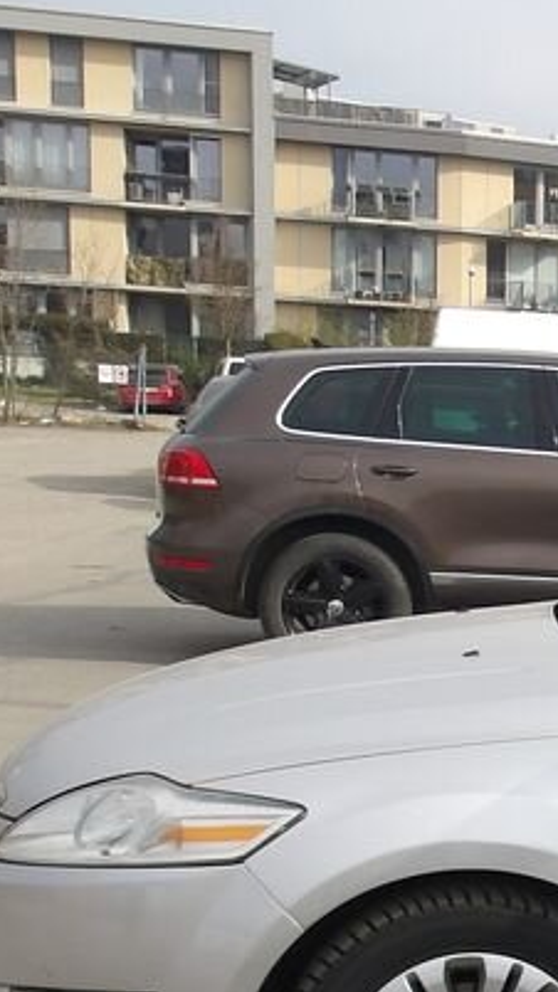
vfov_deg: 27.7
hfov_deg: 14.2
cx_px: 1015
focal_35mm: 75
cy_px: 780
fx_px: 1974
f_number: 10.4
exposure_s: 1/95
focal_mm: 4.9
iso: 100
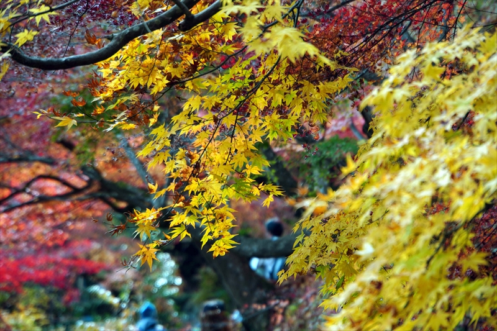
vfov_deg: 4.6
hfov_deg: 6.9
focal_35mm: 300
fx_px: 4141
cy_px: 166
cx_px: 248
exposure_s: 1/40
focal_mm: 200
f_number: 6.3
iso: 100
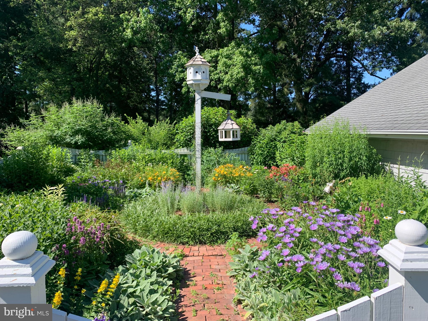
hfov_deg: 67.3
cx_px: 214
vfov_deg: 53.1
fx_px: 321
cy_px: 160
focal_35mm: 26
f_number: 1.8
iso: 25
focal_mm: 4.25
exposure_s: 1/1001
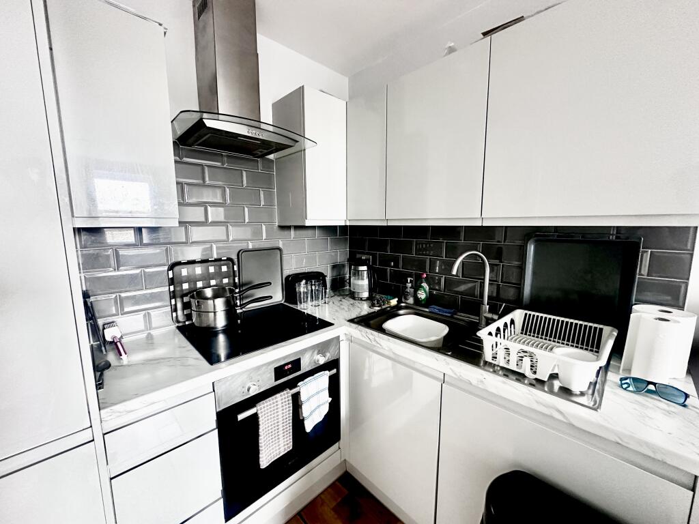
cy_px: 262
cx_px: 350
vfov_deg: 85.7
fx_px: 283
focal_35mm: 14
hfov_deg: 102.1
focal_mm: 2.22
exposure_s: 1/60
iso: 640
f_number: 2.2
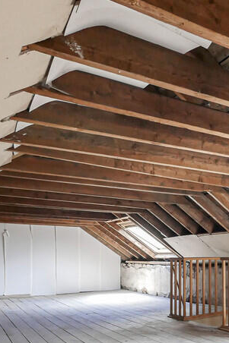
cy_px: 243
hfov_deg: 37.5
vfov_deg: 55.4
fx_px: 315
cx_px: 203
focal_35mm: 33
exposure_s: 1/60
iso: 800
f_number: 4
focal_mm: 7
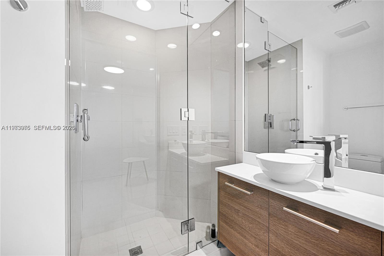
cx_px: 192
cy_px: 128
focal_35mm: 14
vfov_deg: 81.2
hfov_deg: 104.3
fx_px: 149
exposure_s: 1/20
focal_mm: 14
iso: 100
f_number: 4
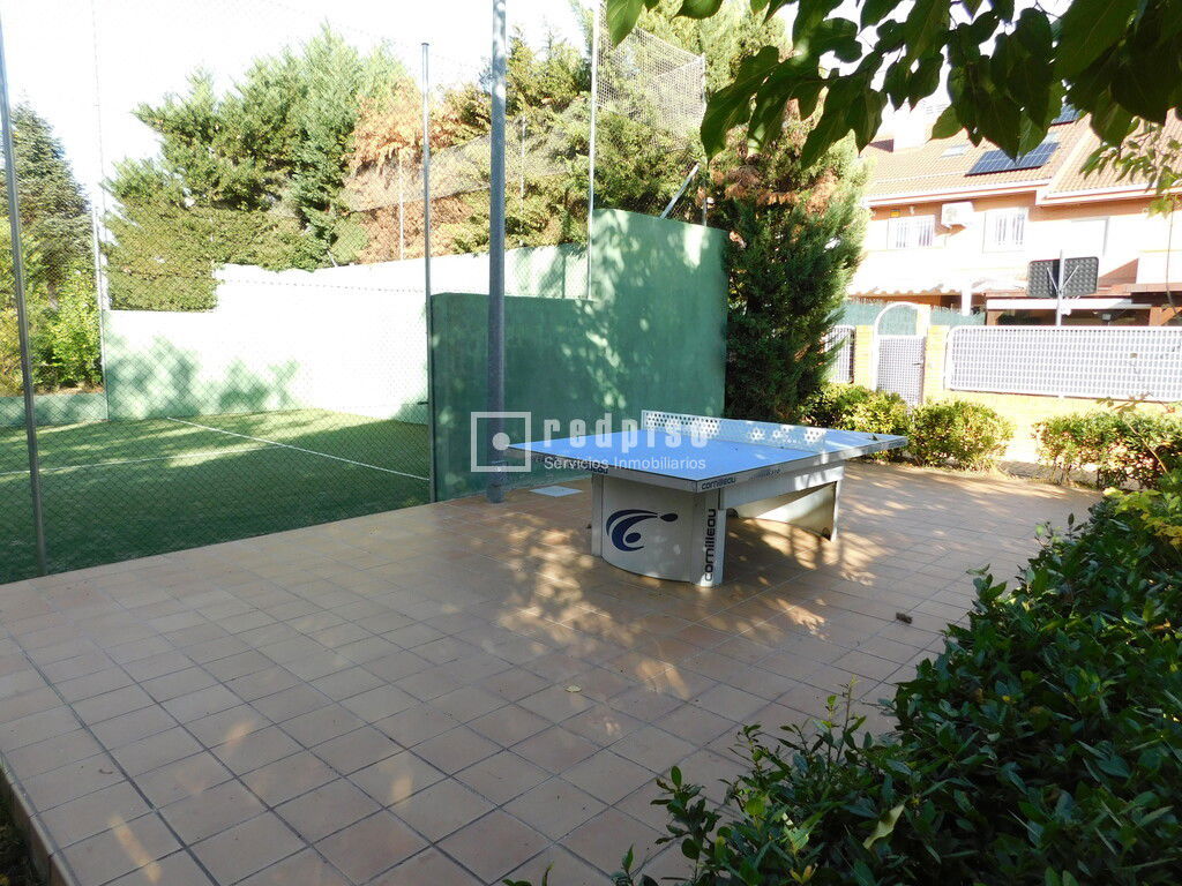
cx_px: 591
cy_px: 443
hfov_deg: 73.9
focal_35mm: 23
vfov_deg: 58.9
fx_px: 785
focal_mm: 4
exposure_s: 1/400
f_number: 3
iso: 125
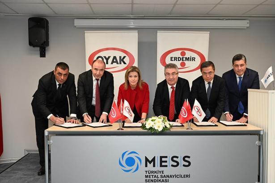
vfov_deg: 37.9
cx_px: 138
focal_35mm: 35
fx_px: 267
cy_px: 92
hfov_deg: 54.4
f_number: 4
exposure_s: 1/60
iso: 560
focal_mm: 35
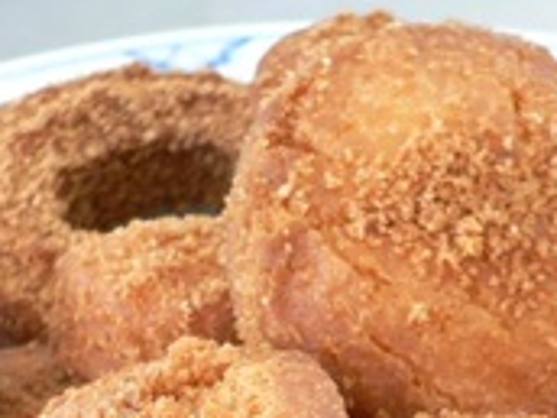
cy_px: 543
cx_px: 421
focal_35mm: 102
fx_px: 1641
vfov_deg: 13.9
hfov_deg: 19.1
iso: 100
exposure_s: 1/25
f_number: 2.8
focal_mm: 5.8
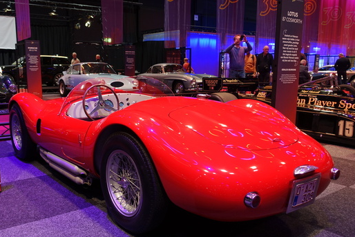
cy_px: 130
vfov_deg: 37.8
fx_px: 345
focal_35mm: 35
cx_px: 151
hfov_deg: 54.2
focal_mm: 11
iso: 200
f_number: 2.5
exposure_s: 1/30
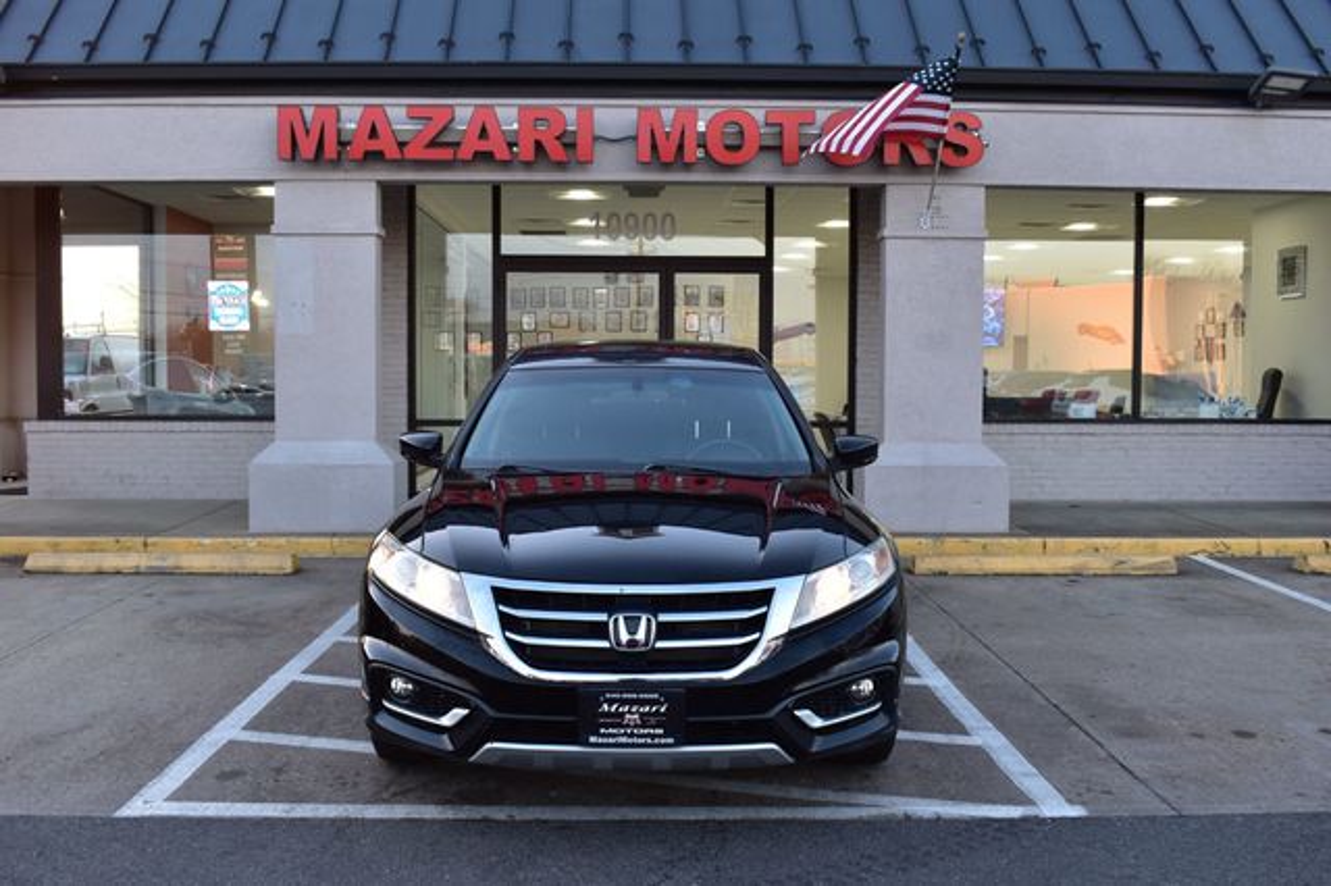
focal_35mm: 36
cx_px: 666
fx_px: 1330
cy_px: 443
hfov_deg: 53.2
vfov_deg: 36.8
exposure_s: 1/50
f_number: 8
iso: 400
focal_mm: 24
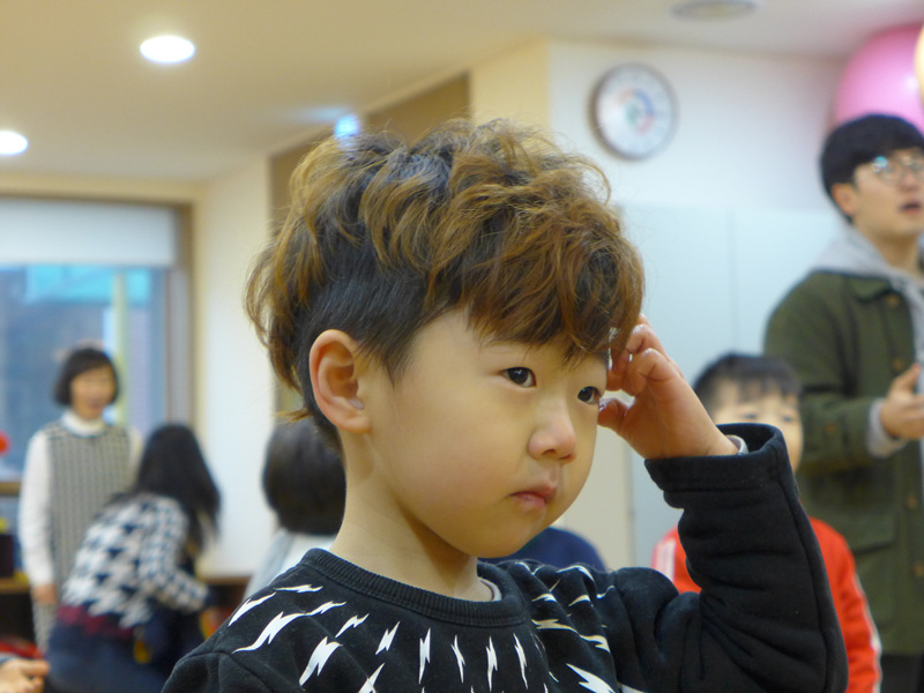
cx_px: 462
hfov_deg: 21.8
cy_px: 346
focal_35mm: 90
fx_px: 2402
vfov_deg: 16.4
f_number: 2.3
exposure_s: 1/60
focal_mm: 17.7
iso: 400
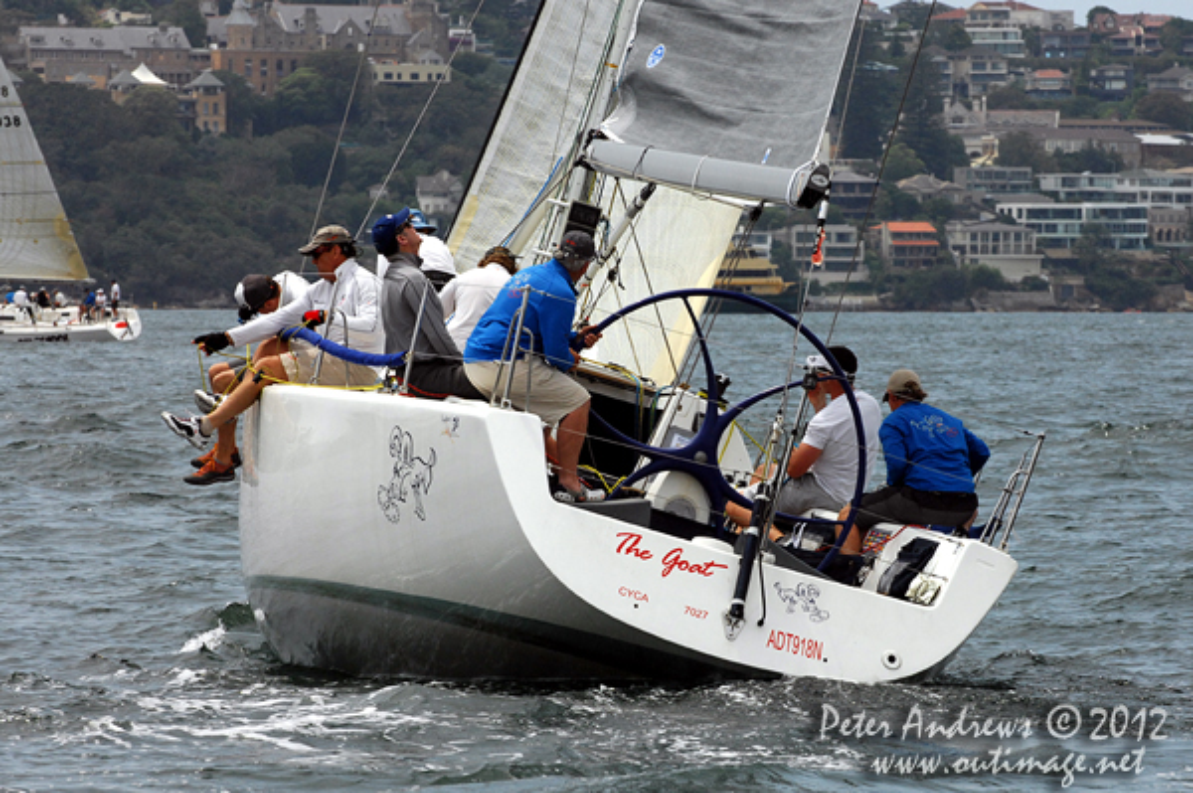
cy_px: 396
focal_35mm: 300
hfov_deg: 6.9
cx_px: 596
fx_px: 9933
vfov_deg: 4.6
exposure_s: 1/1000
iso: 400
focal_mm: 200
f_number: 8
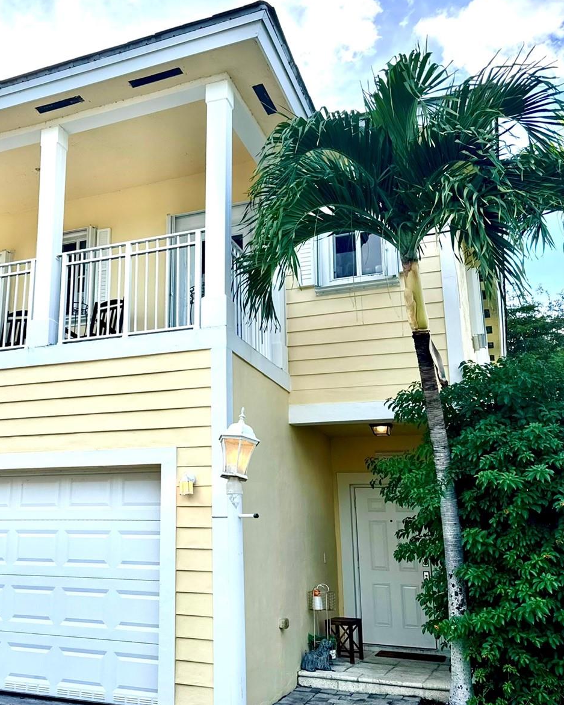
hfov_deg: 44.1
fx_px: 668
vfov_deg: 55.7
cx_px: 132
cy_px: 354
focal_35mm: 32
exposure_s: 1/1597
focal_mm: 6.76
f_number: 1.78
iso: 80
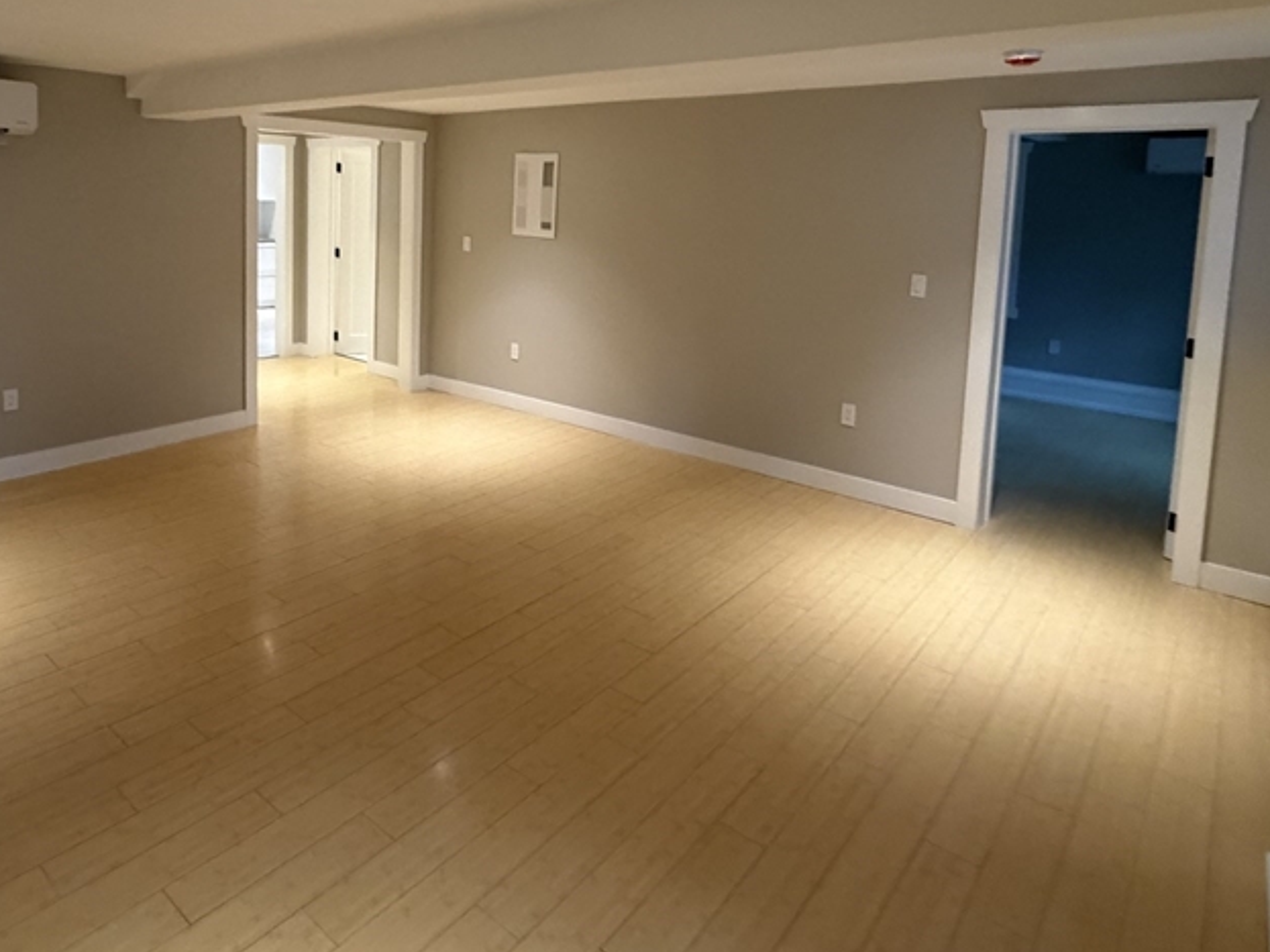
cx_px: 495
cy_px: 271
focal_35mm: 23
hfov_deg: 73.0
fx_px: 844
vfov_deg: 56.7
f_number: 2.2
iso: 250
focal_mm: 2.22
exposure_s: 1/60
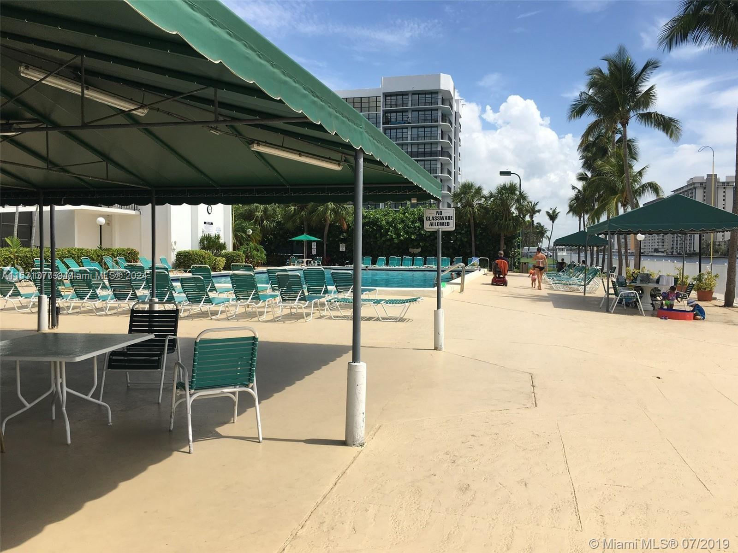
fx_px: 618
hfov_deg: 61.7
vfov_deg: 48.2
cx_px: 369
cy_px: 276
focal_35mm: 29
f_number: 2.2
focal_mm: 4.15
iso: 25
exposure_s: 1/1748
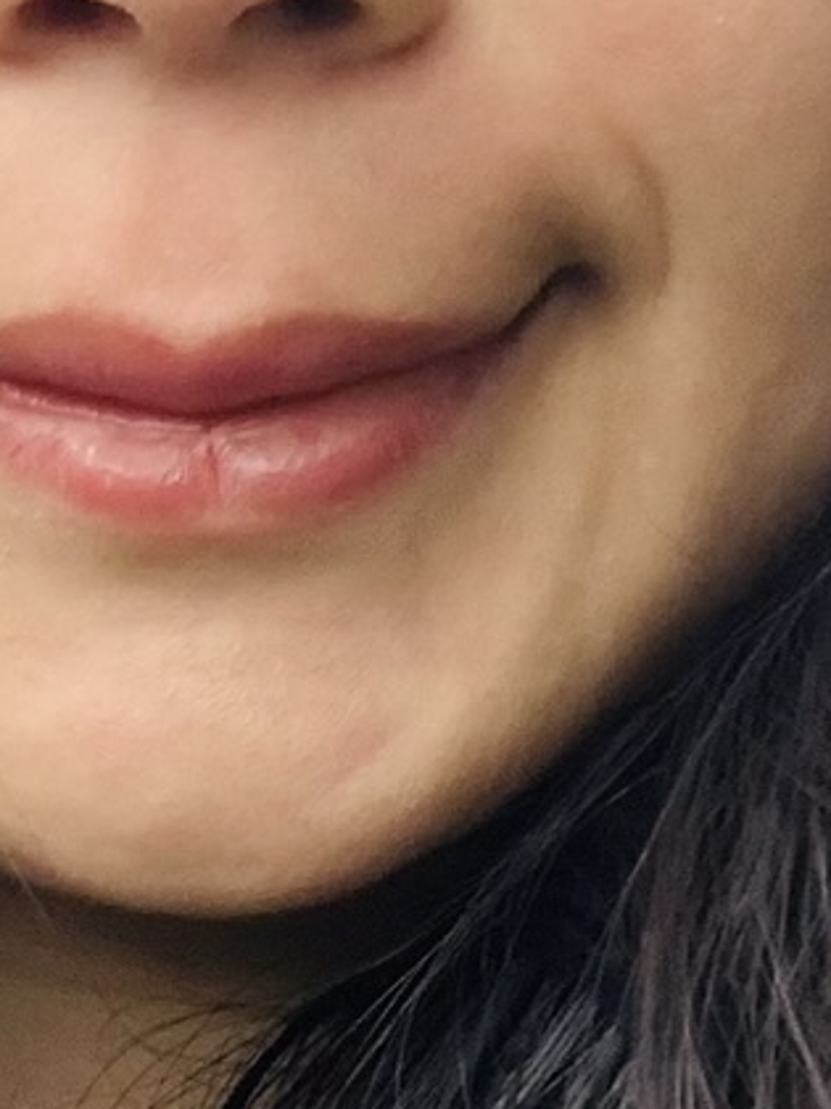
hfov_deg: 9.5
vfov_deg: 12.6
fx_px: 4993
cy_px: 850
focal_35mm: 156
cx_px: 161
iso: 25
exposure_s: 1/122
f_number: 2.2
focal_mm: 2.87
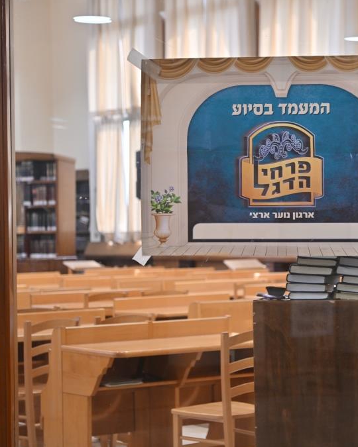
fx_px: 1470
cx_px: 270
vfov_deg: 17.3
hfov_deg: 13.8
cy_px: 224
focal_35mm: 111
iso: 500
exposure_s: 1/250
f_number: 4
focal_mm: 78
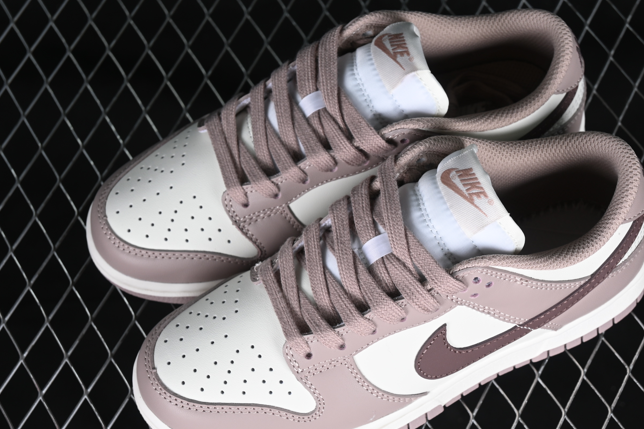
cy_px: 241
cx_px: 369
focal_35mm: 87
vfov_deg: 15.7
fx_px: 1556
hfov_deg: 23.4
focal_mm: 50
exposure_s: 1/80
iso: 160
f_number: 7.1
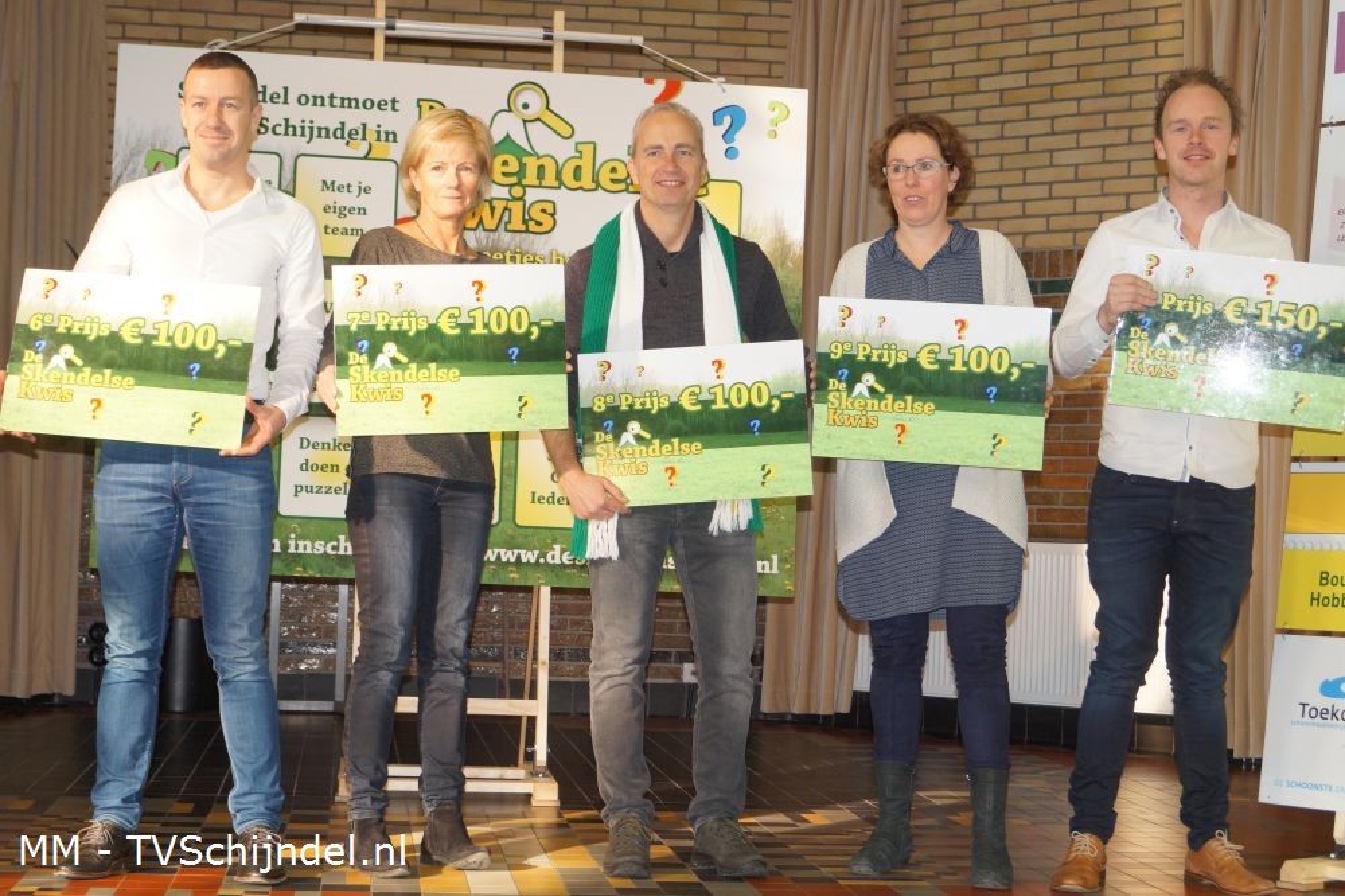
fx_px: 2241
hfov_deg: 33.4
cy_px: 448
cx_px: 672
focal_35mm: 60
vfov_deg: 22.6
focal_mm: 40
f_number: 5.6
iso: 800
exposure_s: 1/160
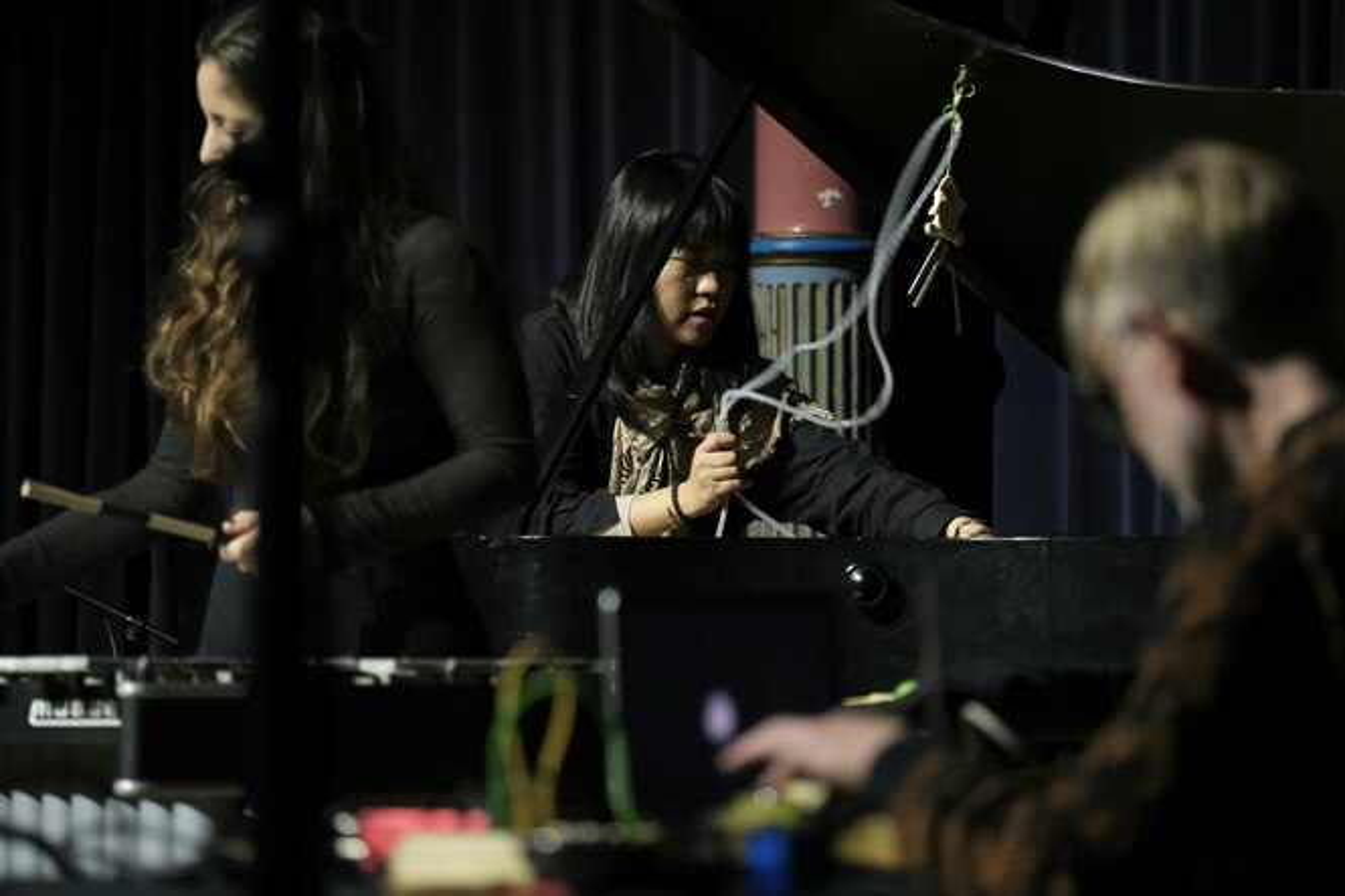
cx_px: 672
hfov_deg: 9.8
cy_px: 448
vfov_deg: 6.5
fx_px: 7843
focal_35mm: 210
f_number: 2.8
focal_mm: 140
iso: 3200
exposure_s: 1/60
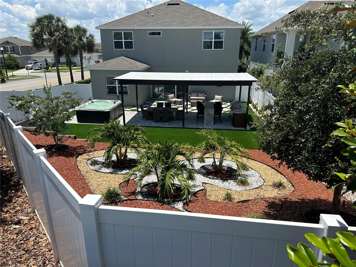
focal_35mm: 24
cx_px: 178
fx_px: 247
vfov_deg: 56.8
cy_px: 134
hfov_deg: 71.6
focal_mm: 6.86
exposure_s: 1/5000
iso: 80
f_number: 1.78
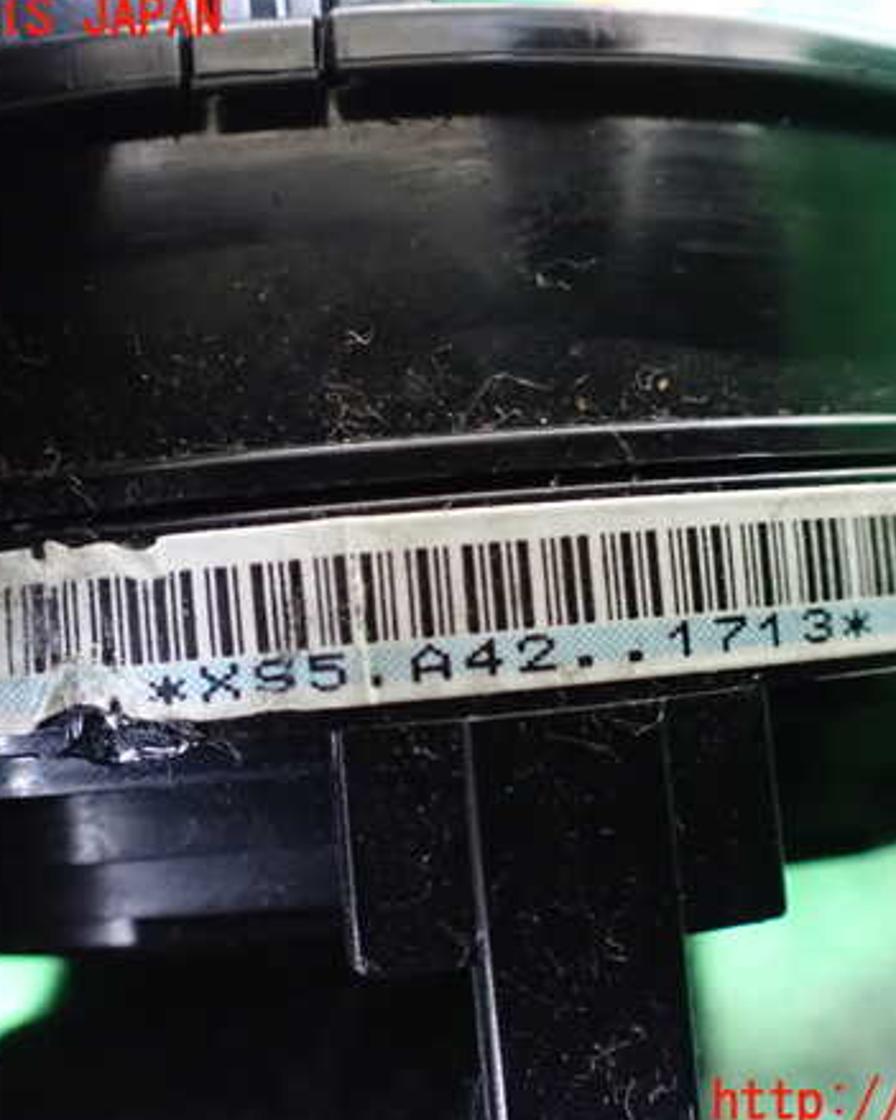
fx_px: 1326
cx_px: 523
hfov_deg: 37.2
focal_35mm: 40
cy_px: 561
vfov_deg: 45.8
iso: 1600
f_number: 2.3
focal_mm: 5.4
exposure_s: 1/30
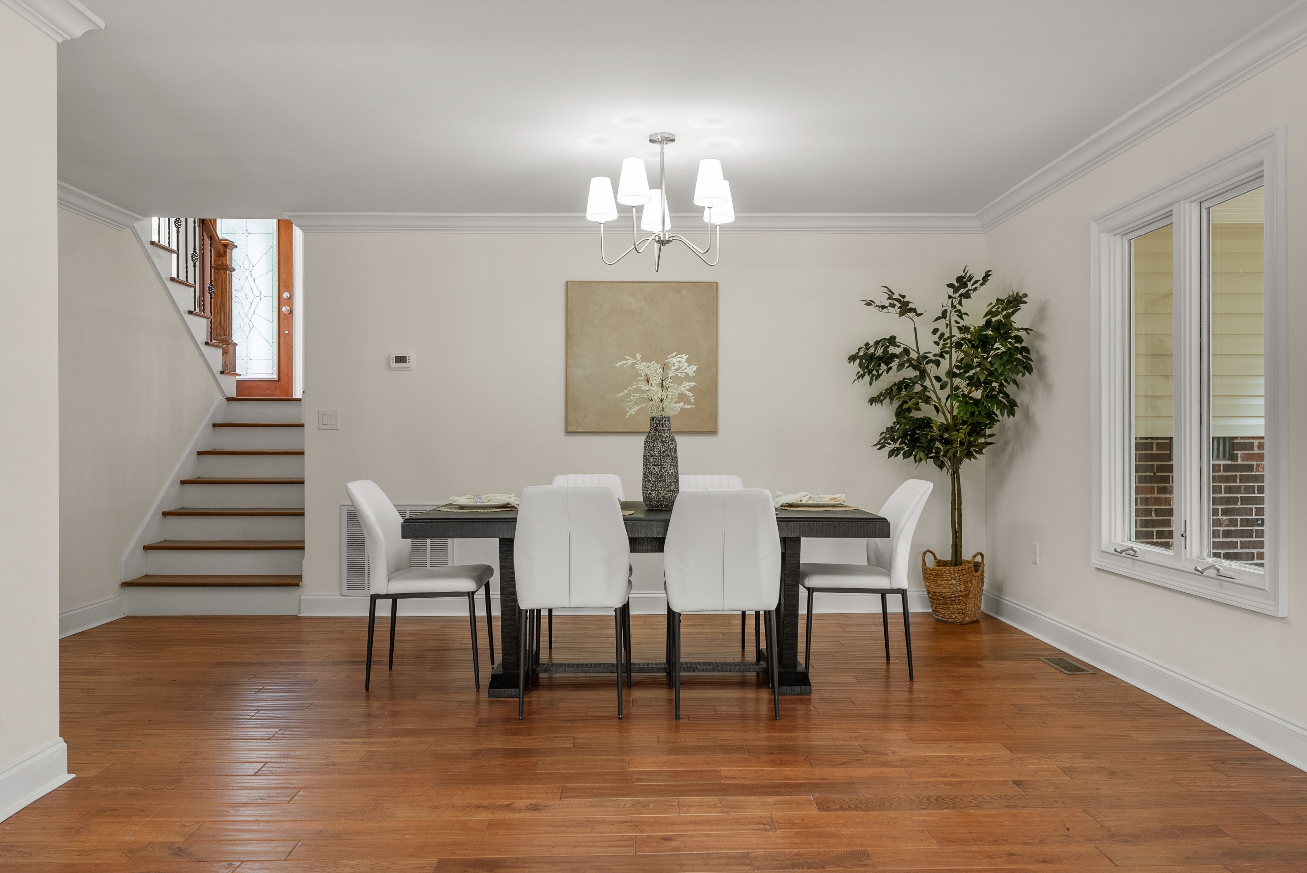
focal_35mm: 27
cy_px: 436
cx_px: 654
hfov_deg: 67.4
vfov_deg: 48.0
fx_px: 981
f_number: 8
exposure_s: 1/4
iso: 320
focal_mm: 27
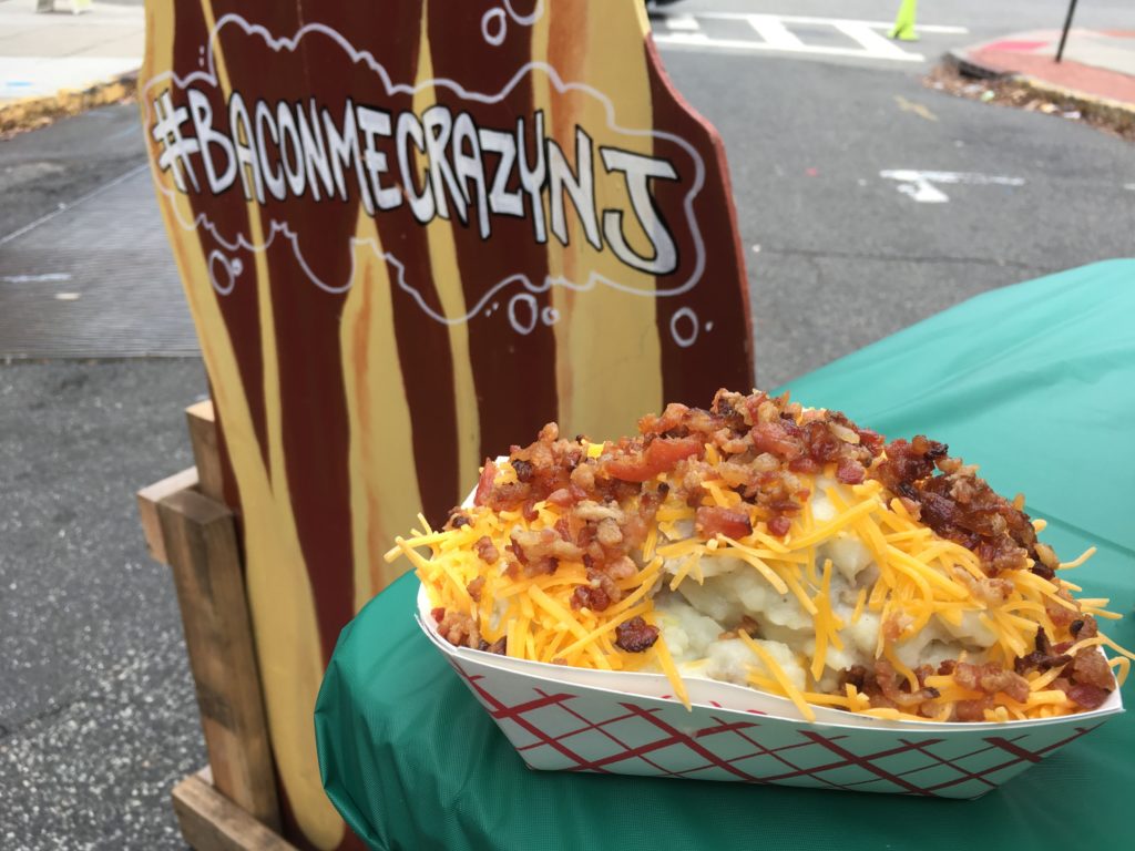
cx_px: 568
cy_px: 426
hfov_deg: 61.7
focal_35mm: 29
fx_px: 951
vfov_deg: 48.2
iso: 25
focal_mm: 4.15
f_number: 2.2
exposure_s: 1/120
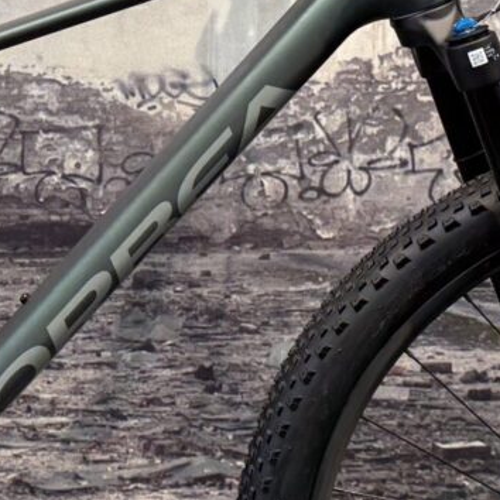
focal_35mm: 115
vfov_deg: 15.1
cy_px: 121
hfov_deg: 14.8
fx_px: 1879
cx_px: -52
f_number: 1.78
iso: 125
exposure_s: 1/100
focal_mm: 6.76
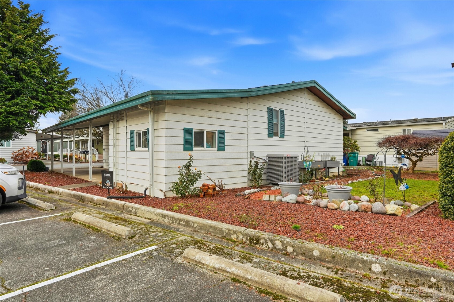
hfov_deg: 79.9
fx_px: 271
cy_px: 151
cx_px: 227
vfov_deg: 58.3
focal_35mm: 22
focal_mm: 21.5
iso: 400
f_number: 9
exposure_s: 1/5000
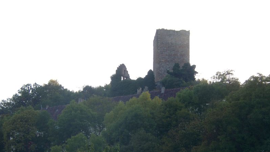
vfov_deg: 11.0
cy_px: 100
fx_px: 788
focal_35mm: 110
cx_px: 135
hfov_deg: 19.4
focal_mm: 20.74
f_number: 4
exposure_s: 1/126
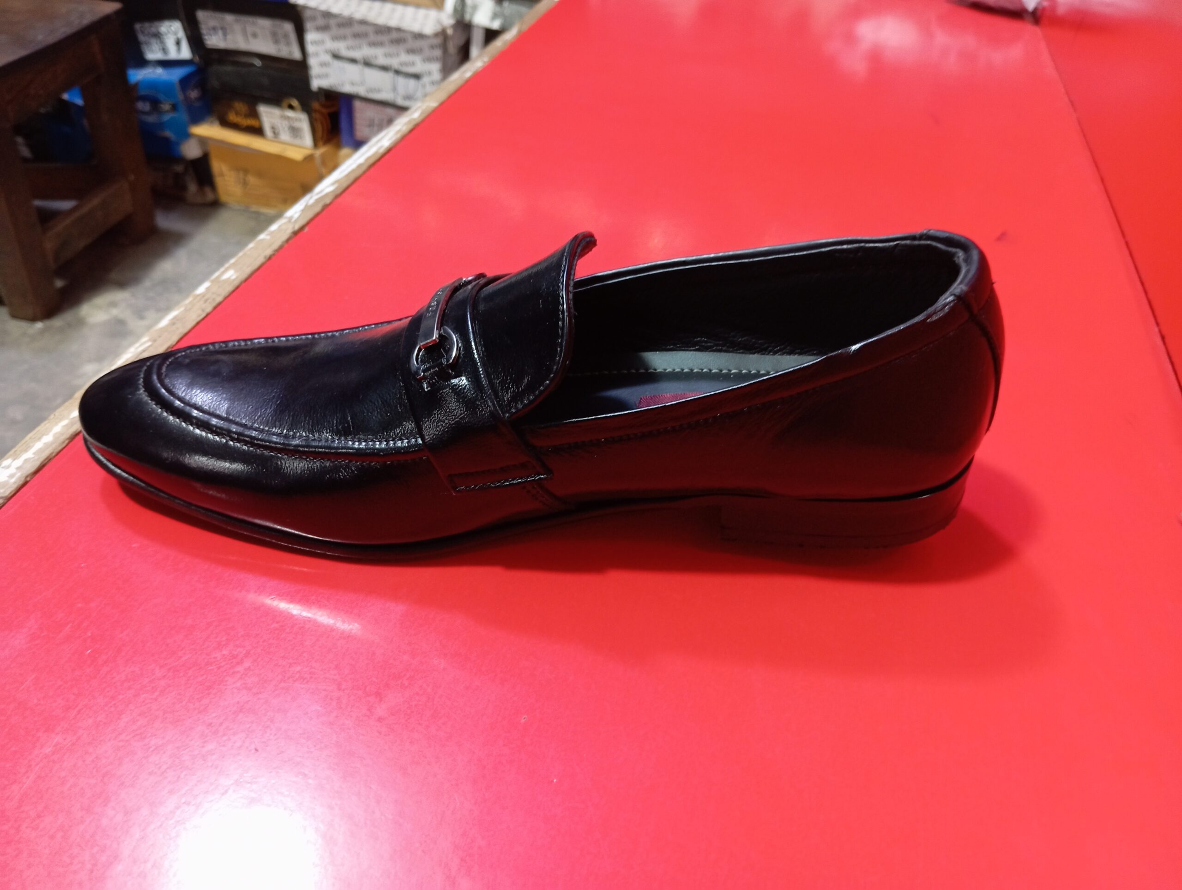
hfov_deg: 63.4
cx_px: 591
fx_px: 958
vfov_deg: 49.9
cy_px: 445
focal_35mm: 28
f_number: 1.8
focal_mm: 4.22
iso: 481
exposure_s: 1/33.3
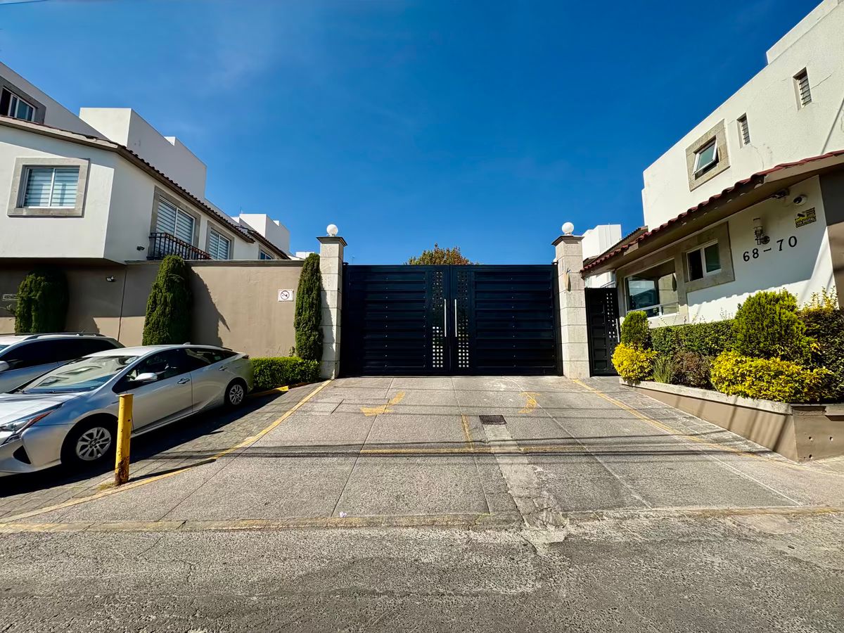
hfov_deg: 102.1
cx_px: 422
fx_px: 341
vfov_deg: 85.7
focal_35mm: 14
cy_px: 316
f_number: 2.2
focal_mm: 2.22
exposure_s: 1/1395
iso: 40
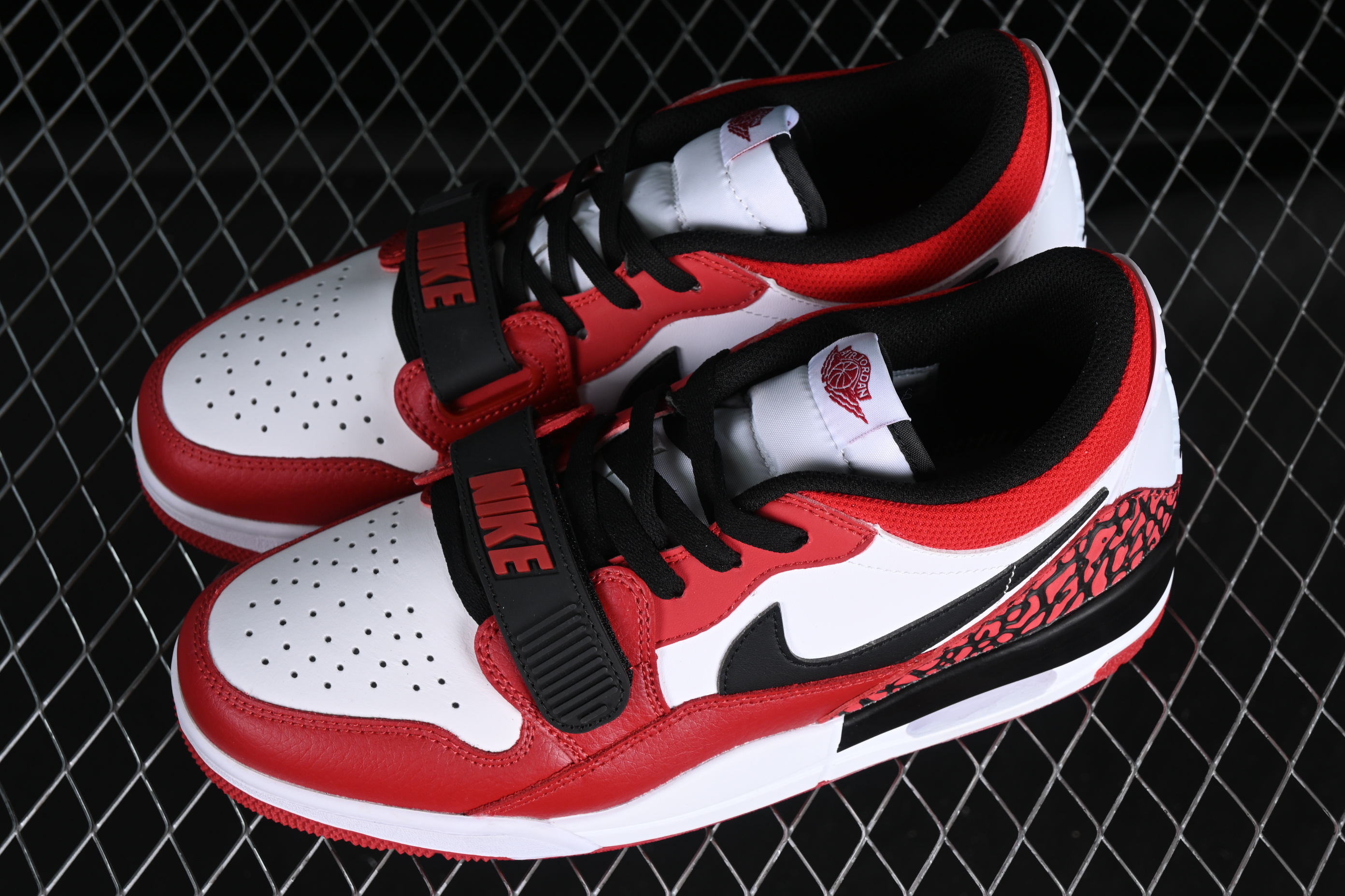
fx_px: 2802
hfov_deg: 27.0
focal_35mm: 75
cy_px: 448
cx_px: 672
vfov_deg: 18.2
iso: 160
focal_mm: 50
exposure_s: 1/60
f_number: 7.1
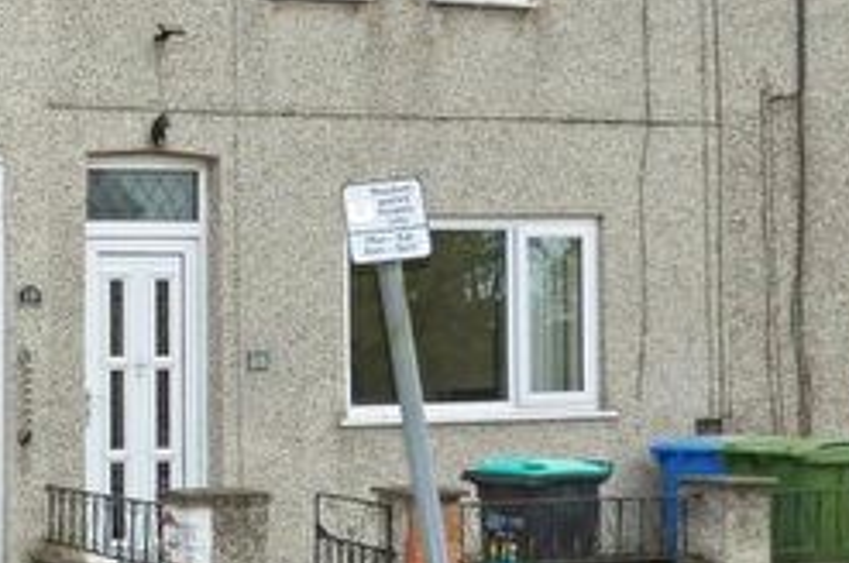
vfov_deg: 22.9
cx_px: -266
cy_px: 221
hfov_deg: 27.9
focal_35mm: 59
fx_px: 1390
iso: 80
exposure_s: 1/400
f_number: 2.8
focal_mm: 3.6
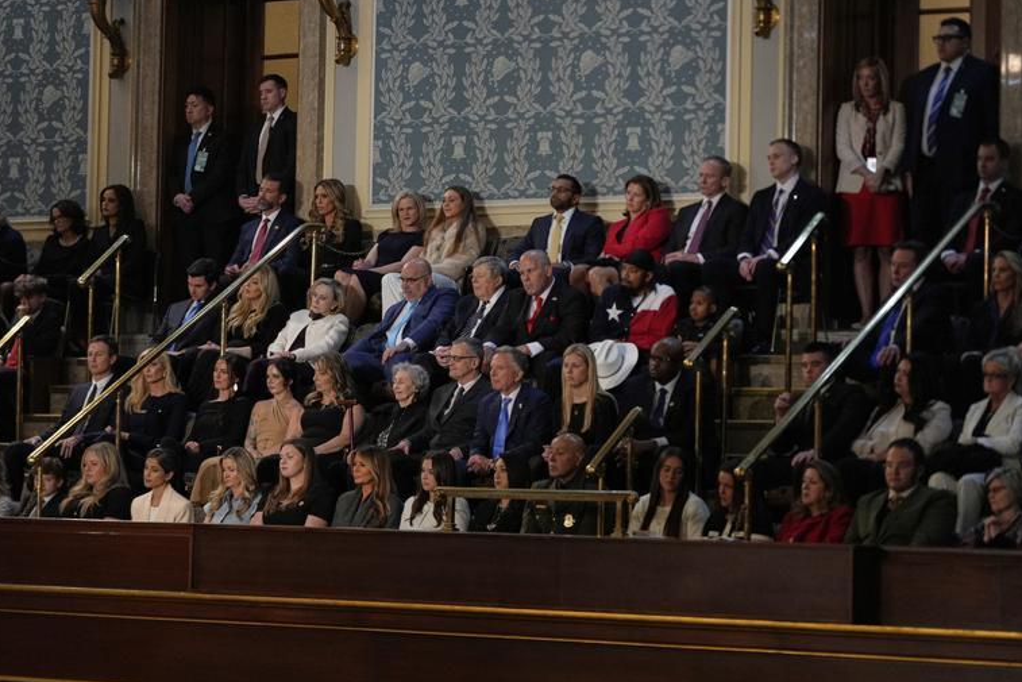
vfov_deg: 11.4
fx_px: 3407
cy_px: 340
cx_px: 510
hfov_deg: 17.1
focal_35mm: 120
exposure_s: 1/500
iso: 2500
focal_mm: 118
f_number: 2.8
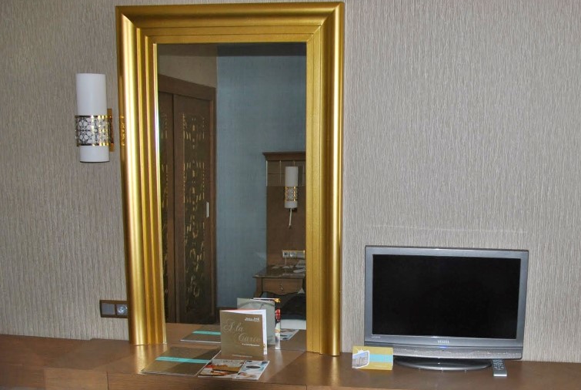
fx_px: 663
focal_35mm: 41
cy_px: 279
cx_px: 392
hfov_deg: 46.5
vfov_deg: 32.3
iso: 200
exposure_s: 1/60
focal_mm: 18
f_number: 3.5
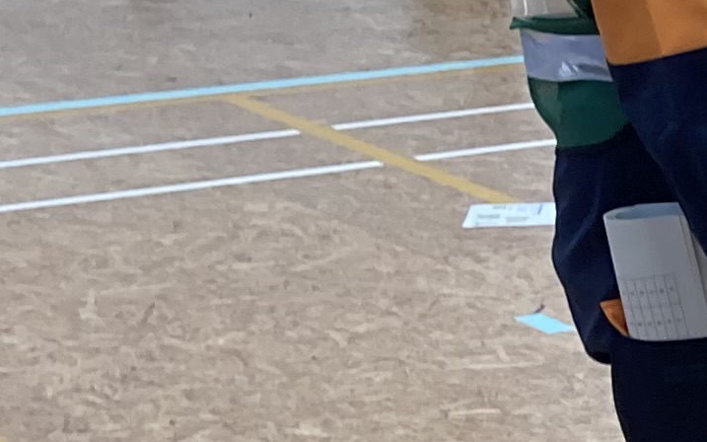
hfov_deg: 10.2
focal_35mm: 167
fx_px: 3218
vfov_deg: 7.8
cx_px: 1926
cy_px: 542
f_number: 1.8
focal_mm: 3.99
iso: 64
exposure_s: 1/111
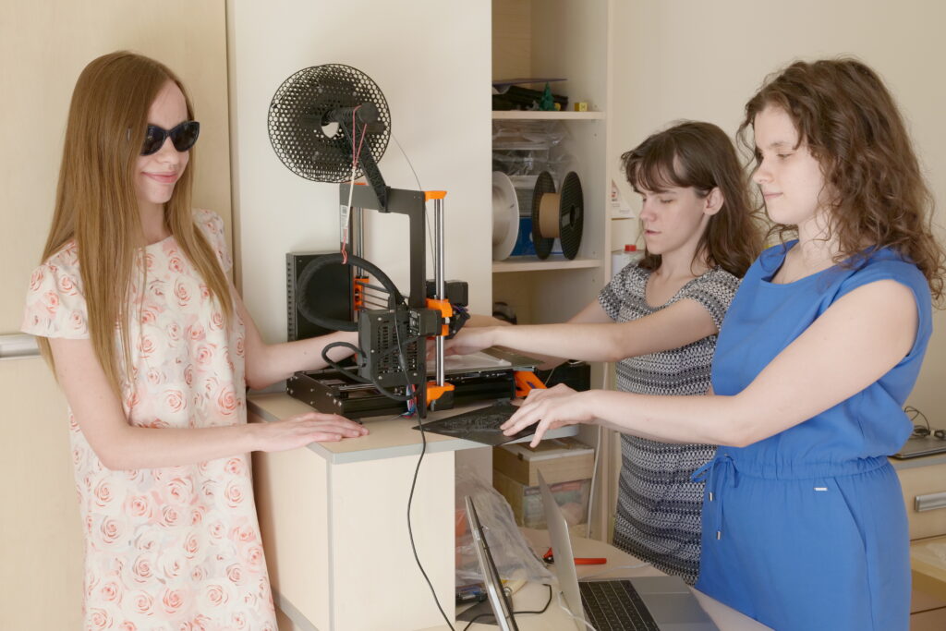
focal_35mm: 50
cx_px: 473
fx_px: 1314
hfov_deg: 39.6
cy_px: 316
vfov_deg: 27.0
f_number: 8
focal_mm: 50
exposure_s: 1/60
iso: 2000
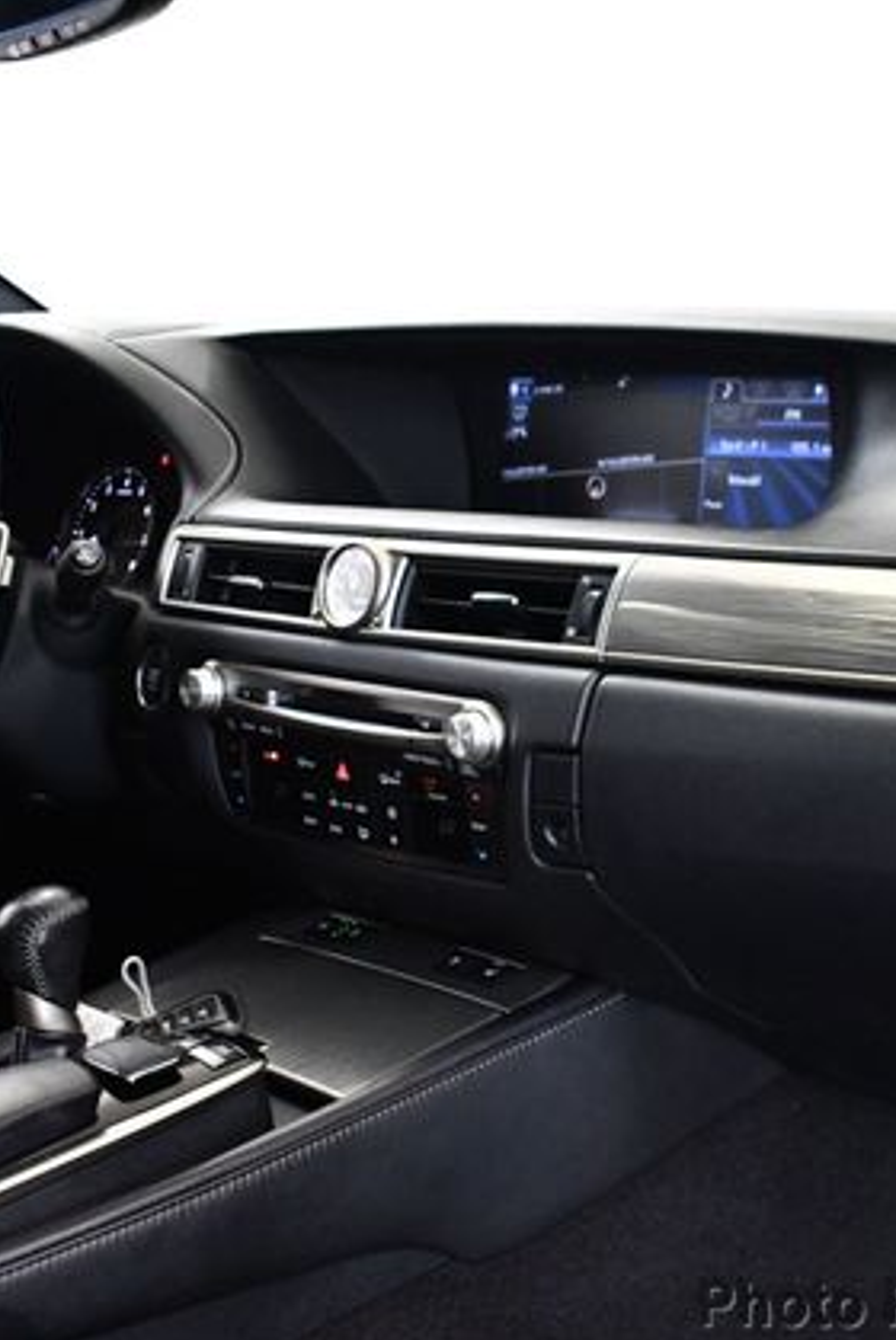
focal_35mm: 55
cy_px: 681
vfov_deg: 36.2
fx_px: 2050
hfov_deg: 24.4
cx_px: 659
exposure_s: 1/125
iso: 3200
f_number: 3.5
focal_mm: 18
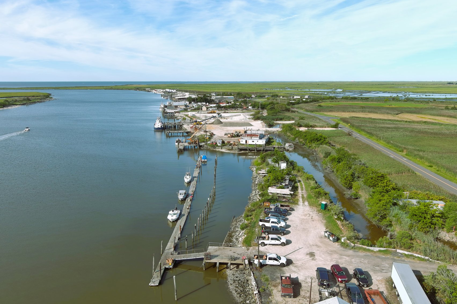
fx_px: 368
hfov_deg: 63.7
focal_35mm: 29
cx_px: 228
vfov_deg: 45.0
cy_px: 152
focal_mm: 10.57
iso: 100
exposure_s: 1/1000
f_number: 2.8
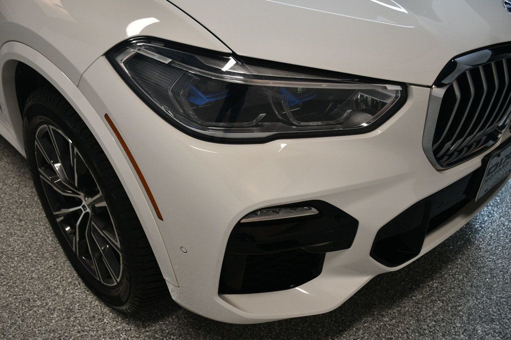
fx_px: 482
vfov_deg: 38.9
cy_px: 170
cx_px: 256
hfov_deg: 55.8
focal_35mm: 34
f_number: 3.8
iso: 800
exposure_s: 1/125
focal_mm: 23
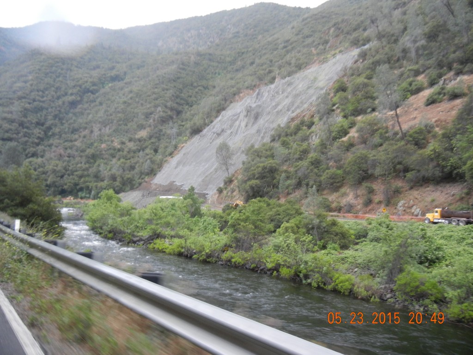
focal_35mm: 30
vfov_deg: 46.8
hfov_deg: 60.0
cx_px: 236
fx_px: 410
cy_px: 178
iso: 400
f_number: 3.5
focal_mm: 5.4
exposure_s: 1/52.4
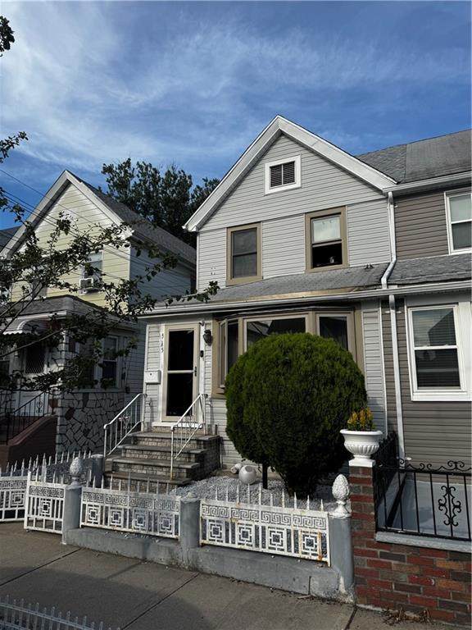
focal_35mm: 24
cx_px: 236
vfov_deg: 71.6
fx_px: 436
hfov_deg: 56.8
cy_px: 315
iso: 80
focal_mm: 6.76
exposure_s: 1/3413
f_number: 1.78
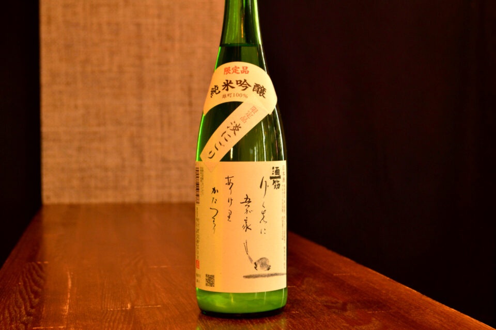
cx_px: 248
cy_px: 165
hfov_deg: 36.9
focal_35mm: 54
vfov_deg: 25.1
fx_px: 744
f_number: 5
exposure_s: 1/30
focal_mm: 36
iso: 800
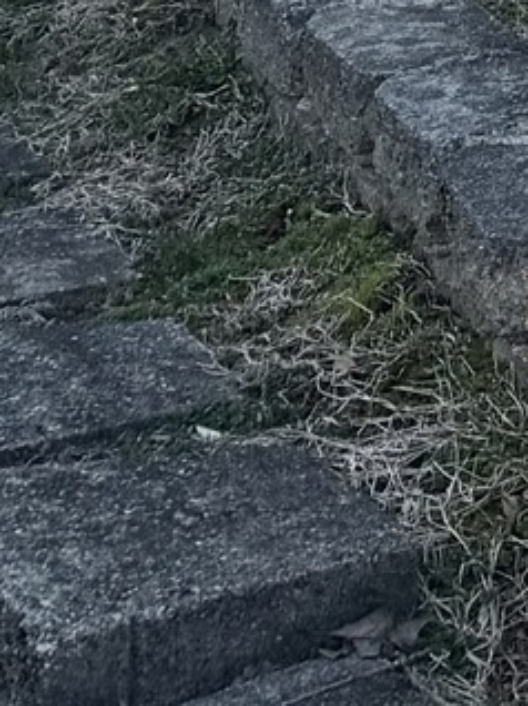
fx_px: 3543
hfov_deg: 7.5
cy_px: -715
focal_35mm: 174
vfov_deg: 10.4
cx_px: 1597
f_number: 1.78
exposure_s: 1/1395
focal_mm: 6.86
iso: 80
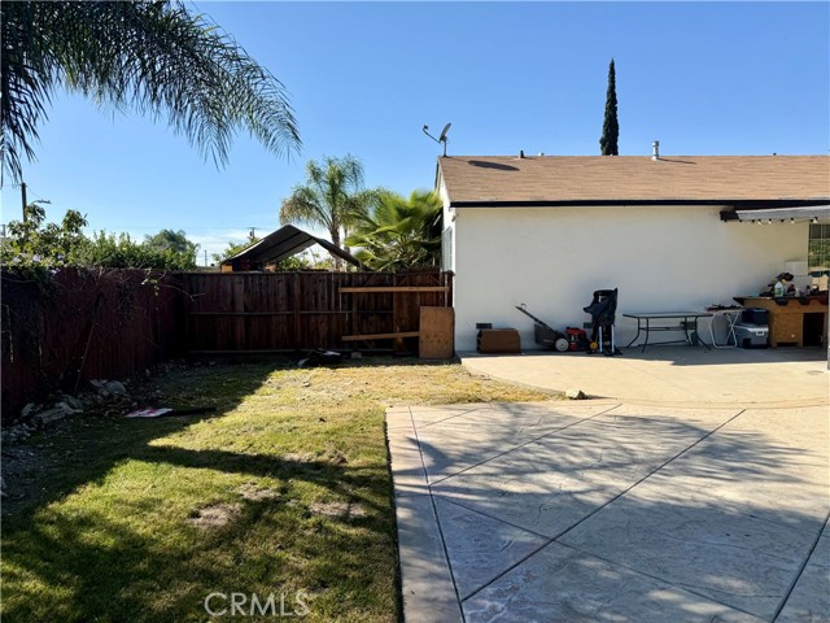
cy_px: 312
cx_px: 415
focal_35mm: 24
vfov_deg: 56.8
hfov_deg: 71.6
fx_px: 575
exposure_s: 1/3953
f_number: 1.78
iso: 80
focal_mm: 6.76
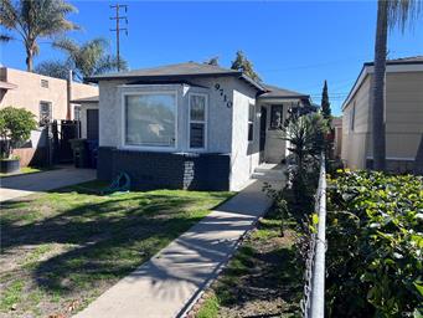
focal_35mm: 26
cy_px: 159
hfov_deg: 67.3
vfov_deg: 53.1
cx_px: 212
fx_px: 318
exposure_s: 1/2404
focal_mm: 5.7
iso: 50
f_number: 1.5
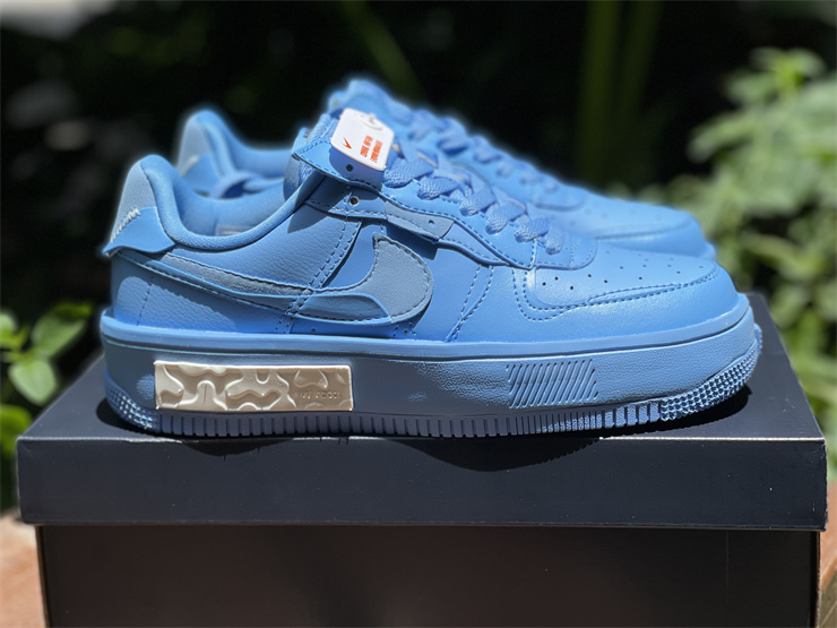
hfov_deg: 30.3
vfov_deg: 22.9
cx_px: 418
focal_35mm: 64
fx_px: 1547
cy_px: 314
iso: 32
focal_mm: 7.5
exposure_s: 1/1292
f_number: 2.2
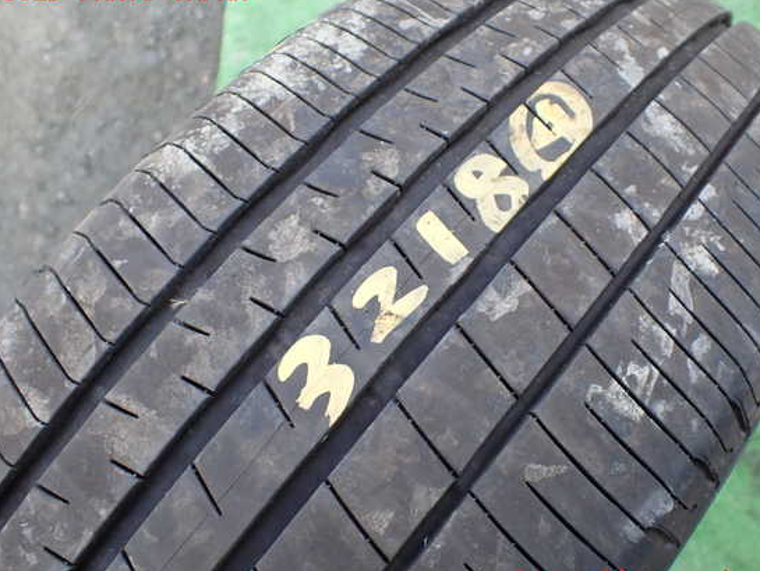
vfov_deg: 43.0
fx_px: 725
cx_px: 413
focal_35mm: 33
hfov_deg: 55.3
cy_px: 288
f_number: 2.3
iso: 100
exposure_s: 1/200
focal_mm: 5.4
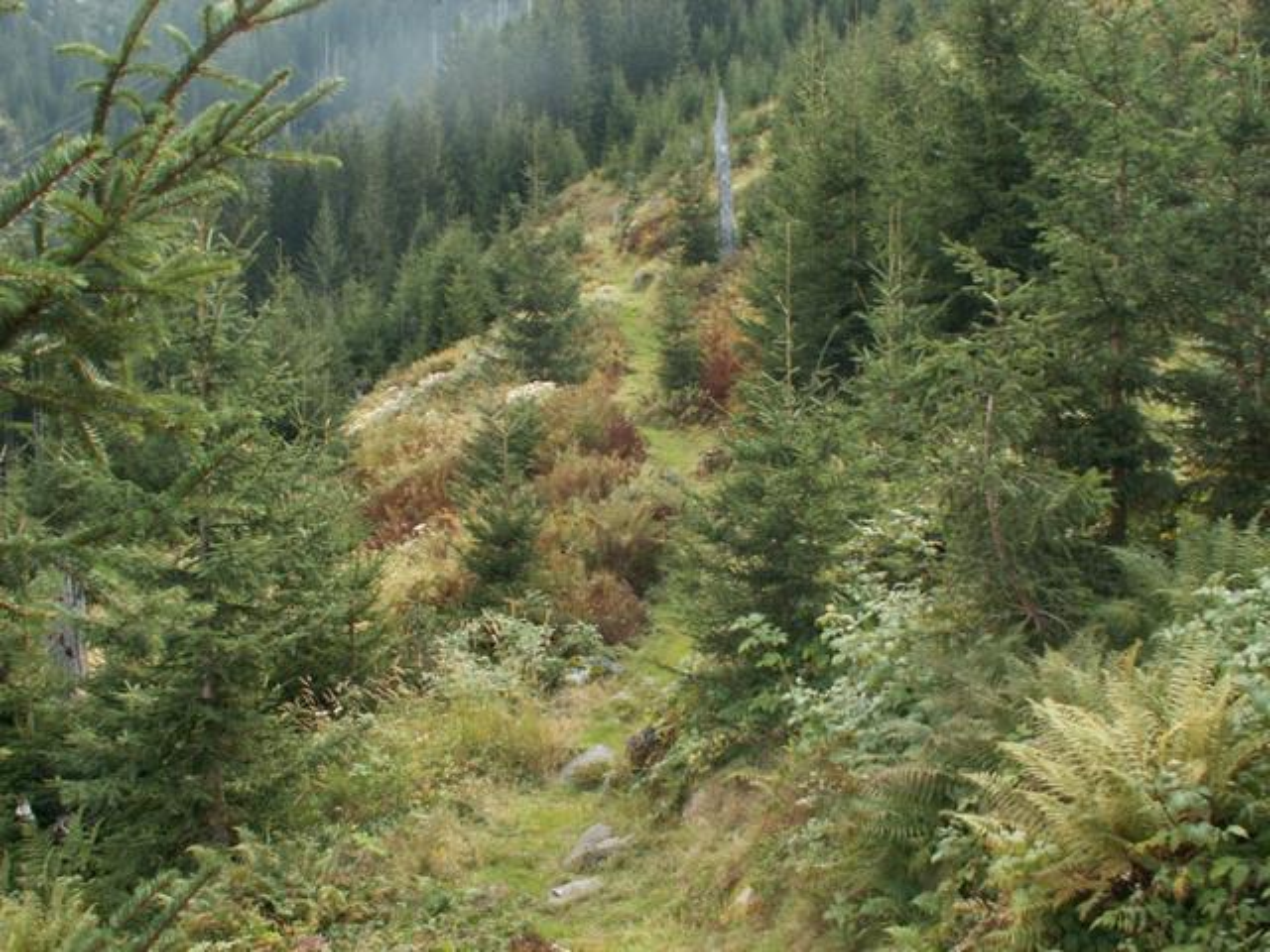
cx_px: 635
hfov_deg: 52.6
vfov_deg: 40.7
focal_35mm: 35
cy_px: 476
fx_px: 1284
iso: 50
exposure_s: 1/40
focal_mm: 5.86
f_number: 4
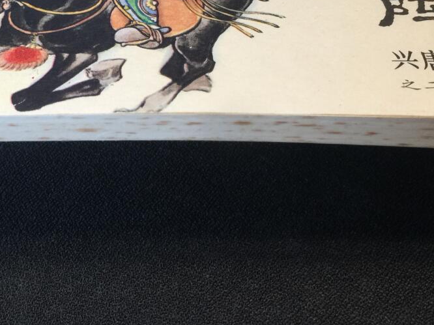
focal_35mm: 61
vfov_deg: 24.0
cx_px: 143
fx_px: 765
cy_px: 124
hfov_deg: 31.4
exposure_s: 1/33
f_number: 2.2
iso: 40
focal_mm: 4.15
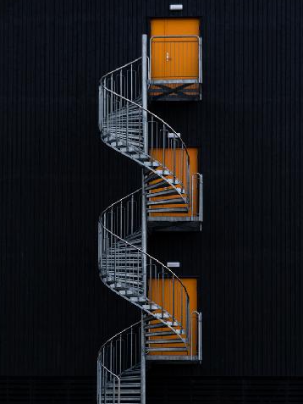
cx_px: 149
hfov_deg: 16.1
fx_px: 1073
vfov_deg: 21.3
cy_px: 195
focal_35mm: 92
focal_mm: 55
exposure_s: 1/800
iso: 250
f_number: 5
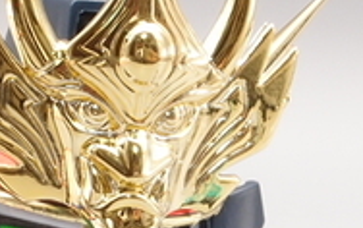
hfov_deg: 7.2
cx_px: 239
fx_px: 2902
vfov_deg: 4.5
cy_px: 311
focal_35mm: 293
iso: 100
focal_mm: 14.05
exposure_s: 1/5
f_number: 8
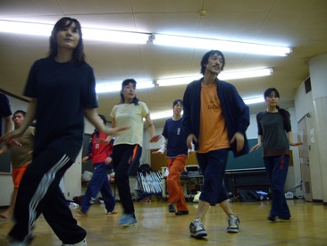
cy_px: 123
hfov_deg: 52.6
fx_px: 331
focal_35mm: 35
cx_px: 164
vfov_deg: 40.7
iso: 100
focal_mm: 5.8
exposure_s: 1/40
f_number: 2.8
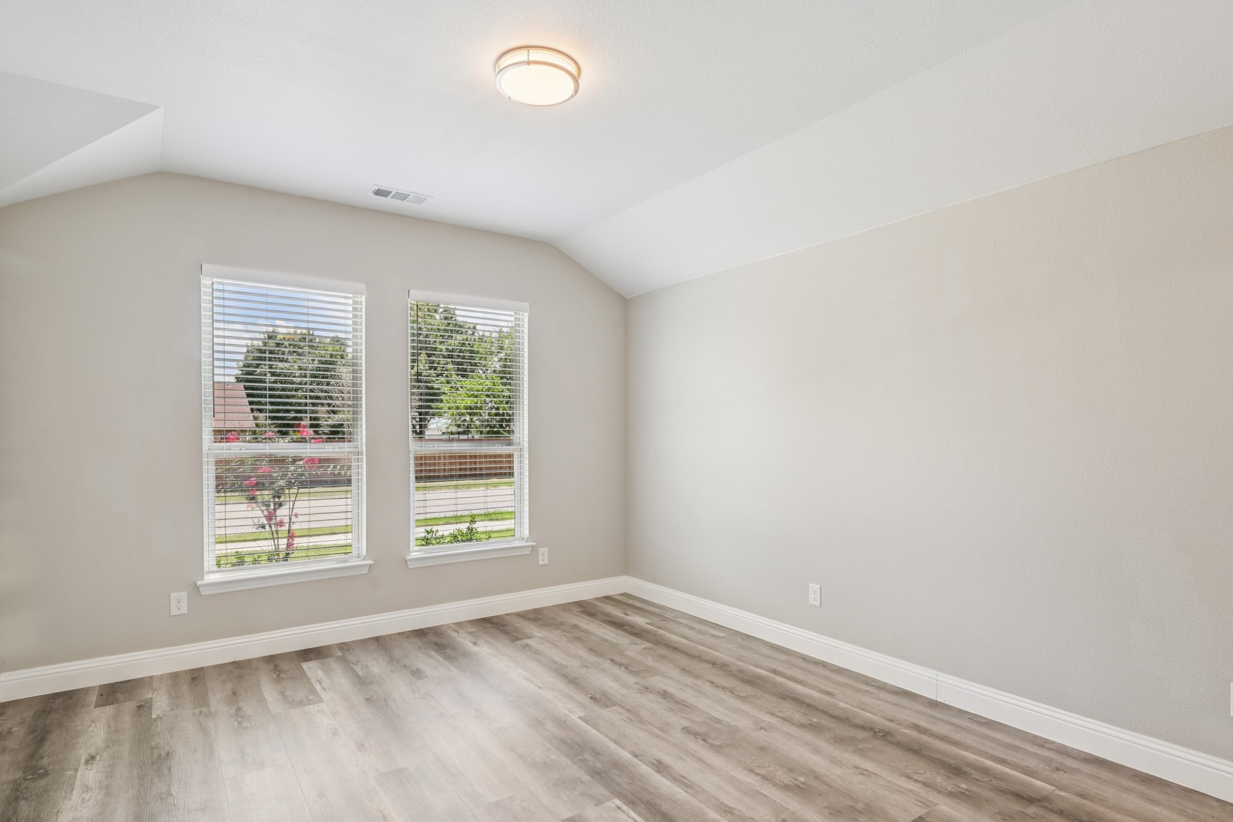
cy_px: 426
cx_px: 613
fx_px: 635
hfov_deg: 88.3
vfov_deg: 65.8
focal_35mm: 19
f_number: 8
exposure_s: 1/160
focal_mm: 17.5
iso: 400
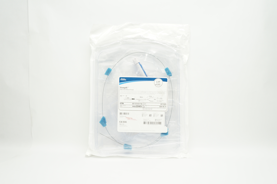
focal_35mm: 30
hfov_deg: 62.0
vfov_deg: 43.5
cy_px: 92
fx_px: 231
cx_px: 138
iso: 400
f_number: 8
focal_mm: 20
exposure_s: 1/25
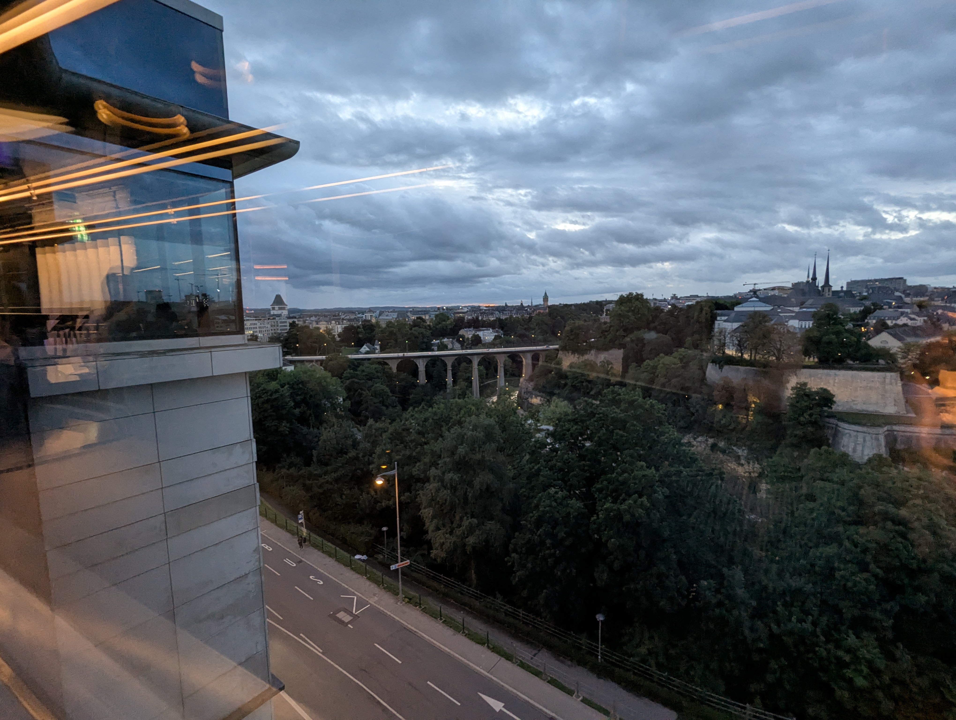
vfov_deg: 78.2
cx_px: 478
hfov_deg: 94.4
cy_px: 360
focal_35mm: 16
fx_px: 443
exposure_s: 1/24.1
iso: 295
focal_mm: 2.35
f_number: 2.2
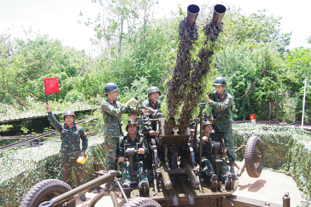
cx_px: 156
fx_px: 311
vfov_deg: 36.9
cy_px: 104
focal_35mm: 36
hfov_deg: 53.1
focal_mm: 24
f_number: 5
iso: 200
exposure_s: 1/125
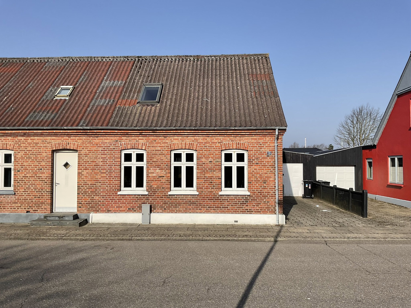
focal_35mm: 29
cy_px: 154
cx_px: 206
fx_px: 344
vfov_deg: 48.2
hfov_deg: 61.7
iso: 16
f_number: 1.8
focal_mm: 3
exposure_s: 1/2801
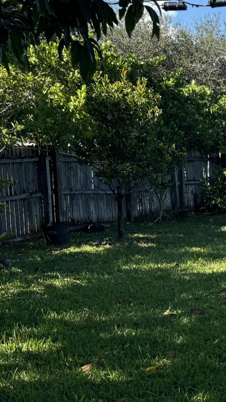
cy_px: 227
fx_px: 650
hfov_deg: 16.6
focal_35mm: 61
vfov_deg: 34.3
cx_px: 399
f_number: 1.78
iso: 80
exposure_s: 1/2415
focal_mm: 6.76
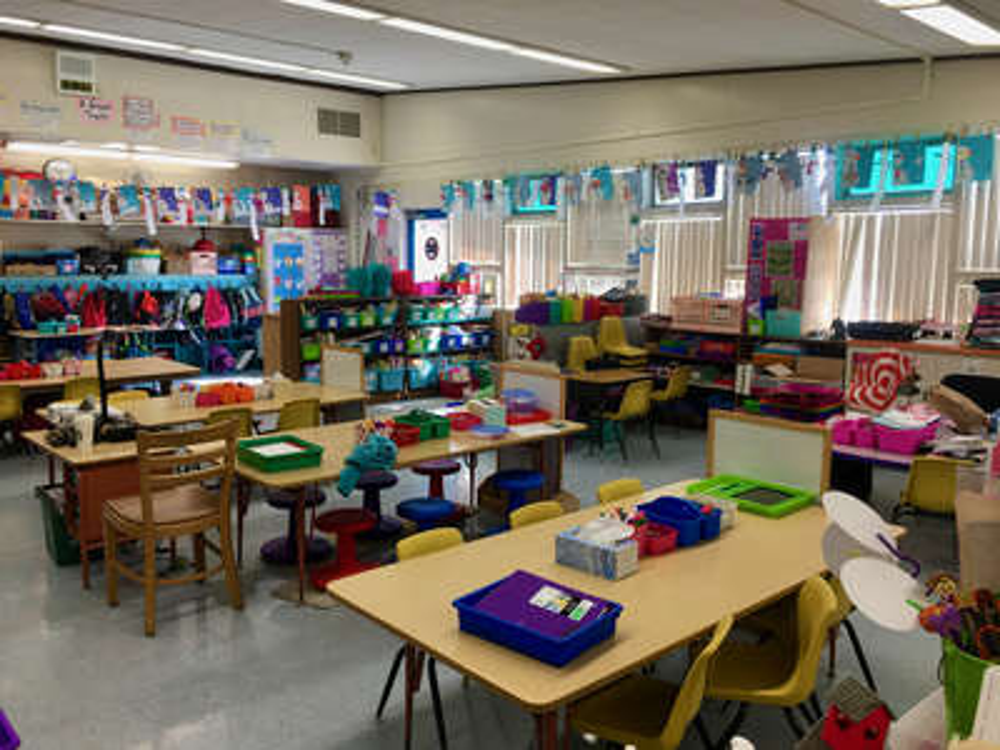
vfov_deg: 48.2
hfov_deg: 61.7
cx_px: 500
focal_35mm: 29
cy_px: 375
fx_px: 838
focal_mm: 4.15
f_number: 2.2
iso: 32
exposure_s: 1/40
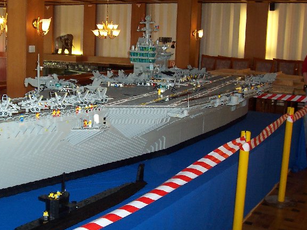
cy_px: 109
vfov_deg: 28.0
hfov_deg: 36.4
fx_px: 461
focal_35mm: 52
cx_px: 97
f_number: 2.8
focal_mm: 5.6
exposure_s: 1/60
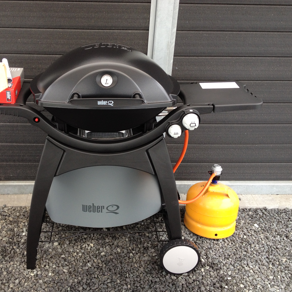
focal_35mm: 42
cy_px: 148
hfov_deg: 39.8
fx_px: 401
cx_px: 113
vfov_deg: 40.0
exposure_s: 1/120
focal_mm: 4.28
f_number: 2.4
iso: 100
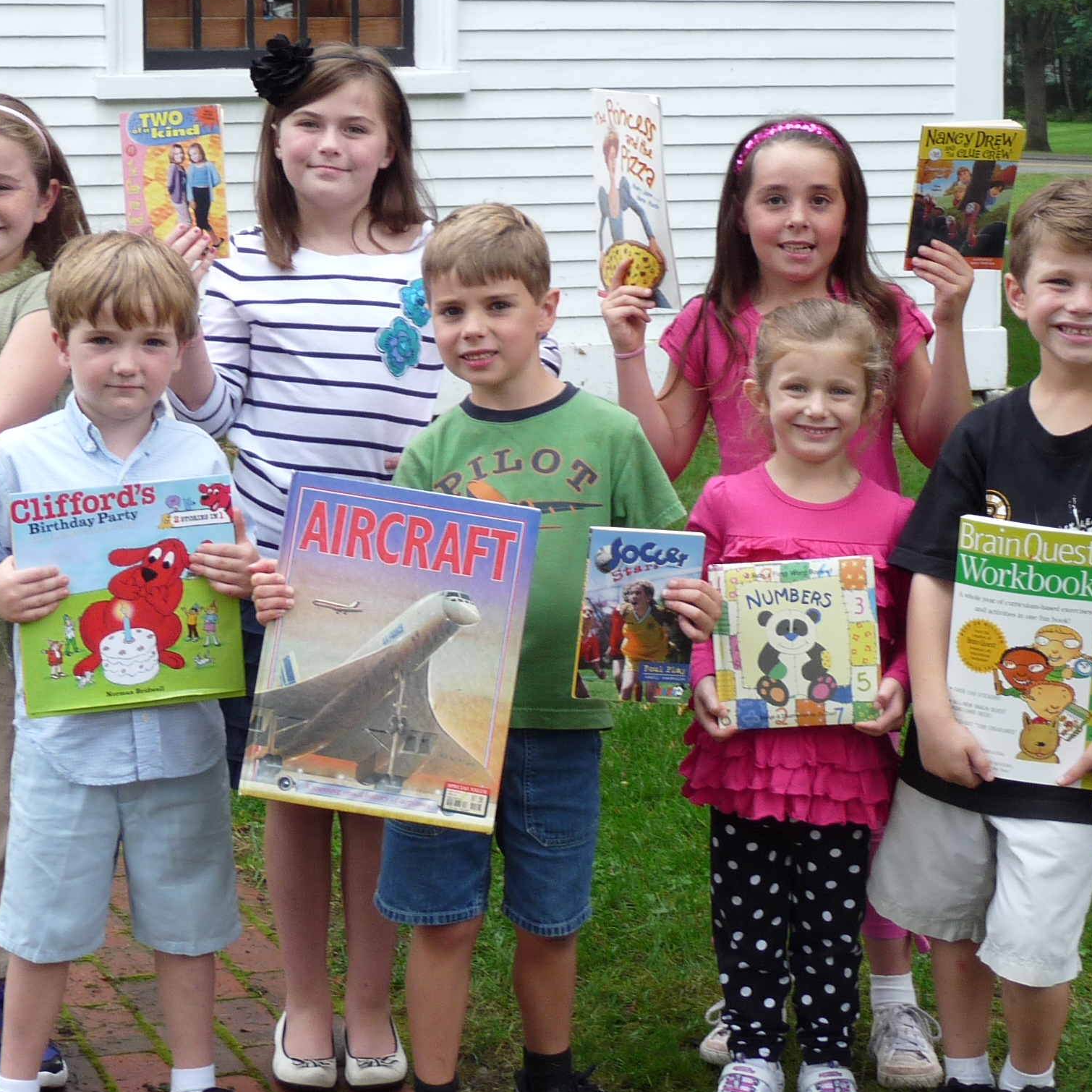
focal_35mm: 79
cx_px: 592
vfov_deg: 21.9
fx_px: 2820
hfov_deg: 21.9
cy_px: 435
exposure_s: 1/125
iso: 100
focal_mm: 6.5
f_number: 3
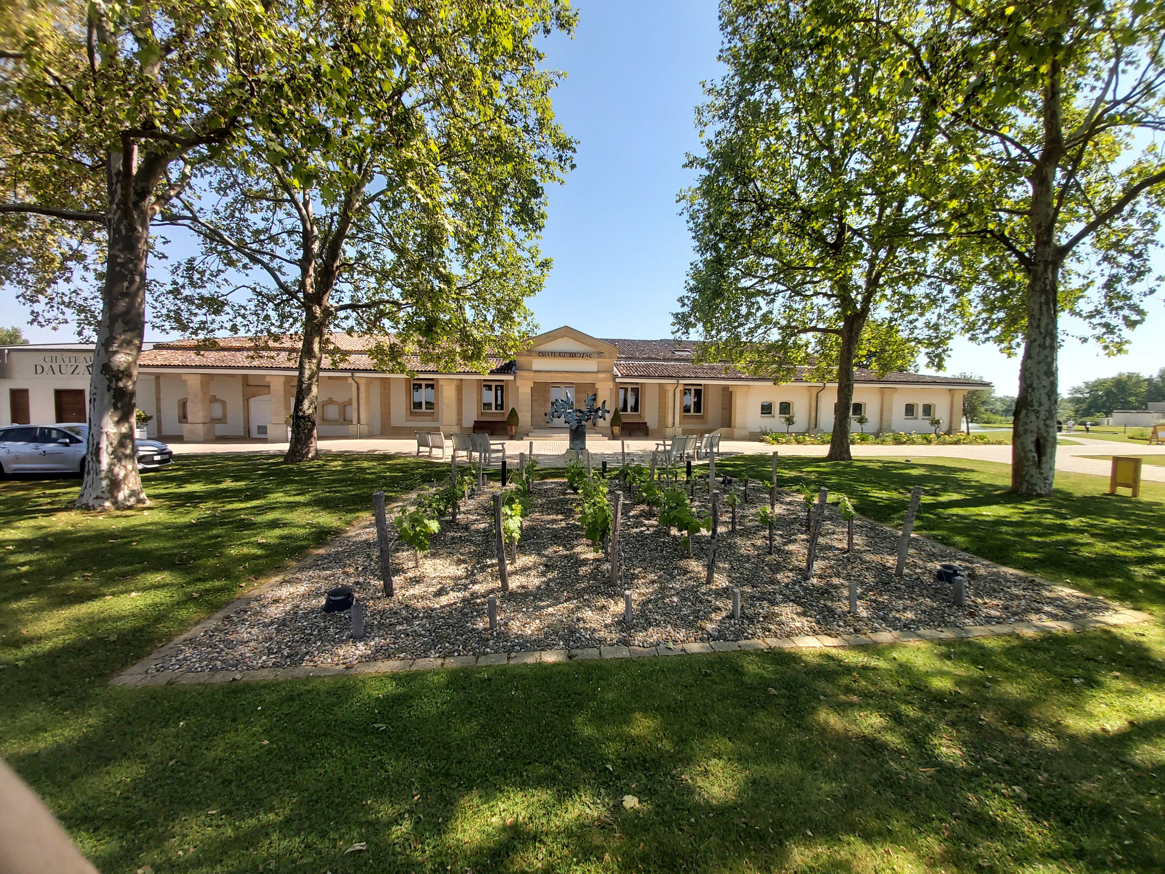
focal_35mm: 12
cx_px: 582
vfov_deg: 94.5
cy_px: 437
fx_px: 404
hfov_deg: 110.5
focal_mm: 1.42
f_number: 2.2
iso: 40
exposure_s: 1/701
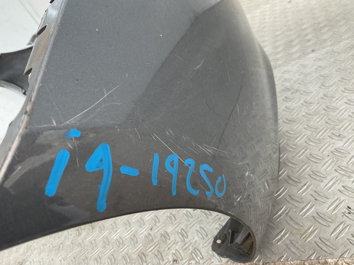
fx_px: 297
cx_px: 177
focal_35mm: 29
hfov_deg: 61.7
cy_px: 132
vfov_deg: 48.2
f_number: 1.8
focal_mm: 3
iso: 20
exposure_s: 1/100
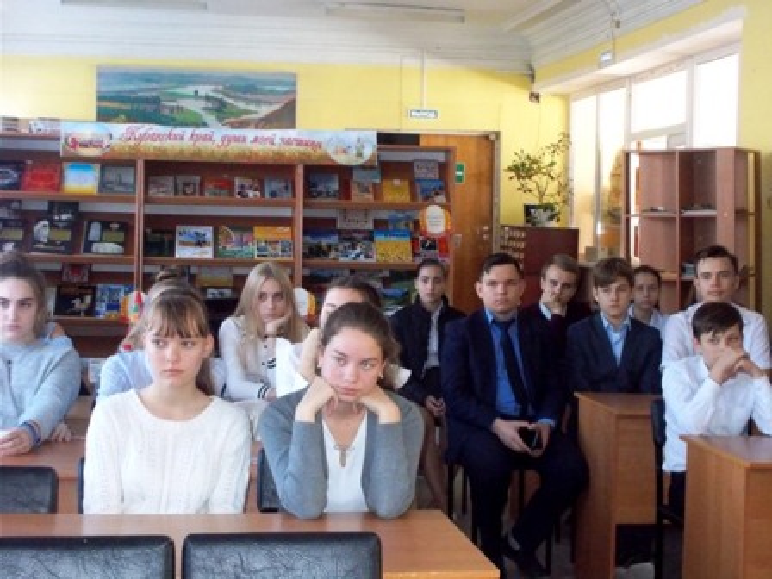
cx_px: 386
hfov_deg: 29.4
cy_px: 290
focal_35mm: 66
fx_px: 1472
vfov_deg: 22.3
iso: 800
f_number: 5.3
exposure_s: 1/60
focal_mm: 11.8
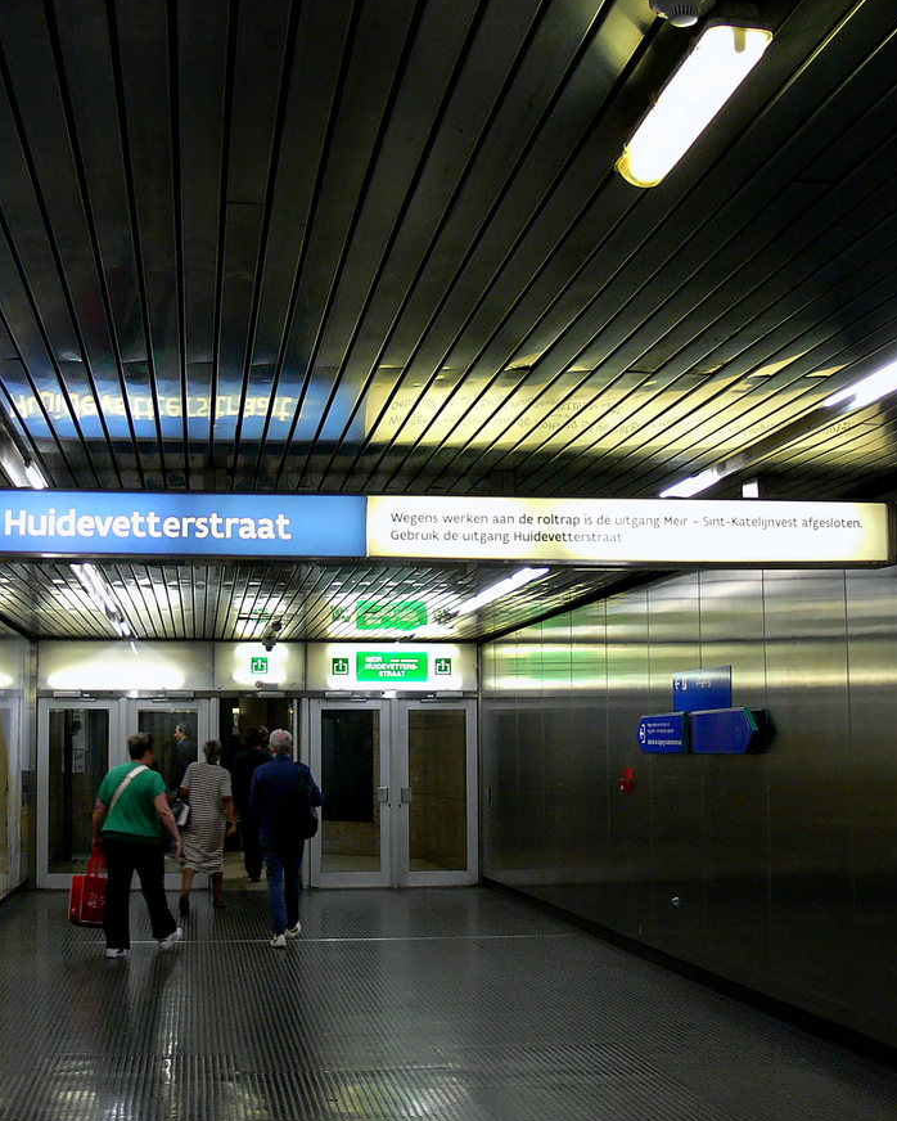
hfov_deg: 32.1
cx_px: 411
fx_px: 1559
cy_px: 551
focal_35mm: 47
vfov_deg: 39.5
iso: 200
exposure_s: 1/30
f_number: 2.8
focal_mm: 7.4
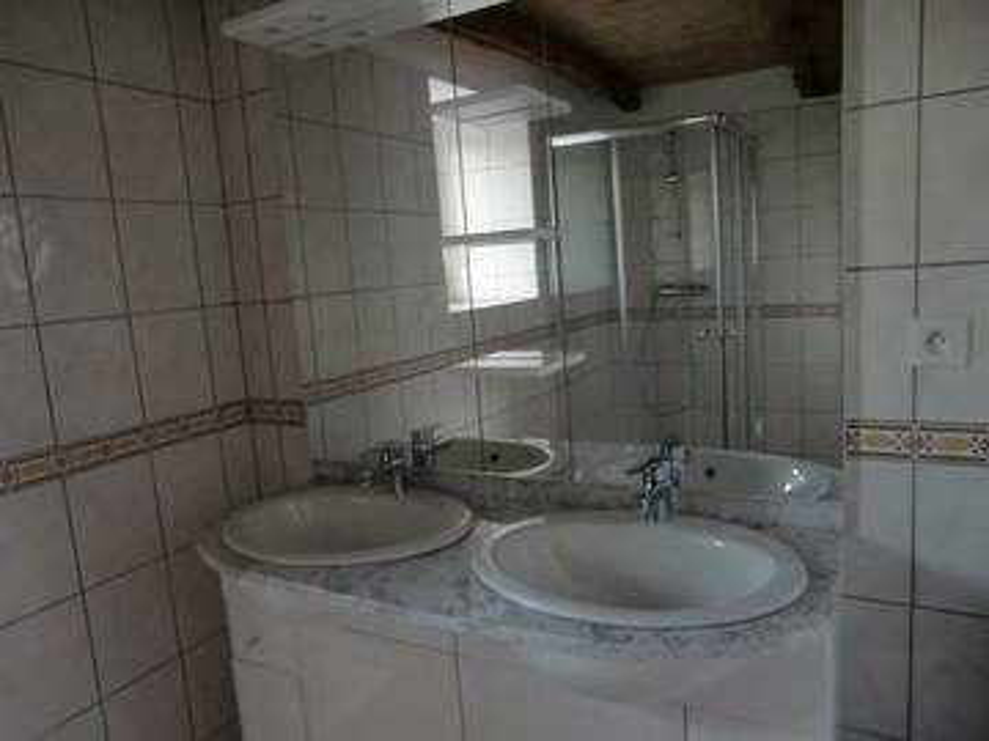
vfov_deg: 56.8
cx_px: 494
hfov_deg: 71.6
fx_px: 686
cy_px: 370
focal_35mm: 24
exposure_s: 1/30
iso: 400
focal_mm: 4.3
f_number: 3.2
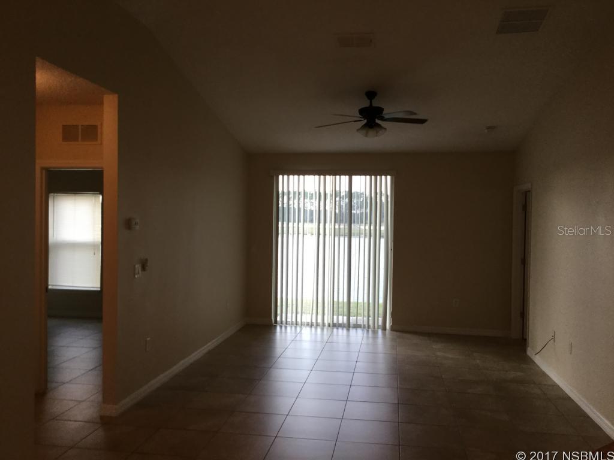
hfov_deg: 58.4
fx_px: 550
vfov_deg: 45.4
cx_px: 307
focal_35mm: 31
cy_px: 230
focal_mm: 3.3
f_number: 2.4
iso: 32
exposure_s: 1/30
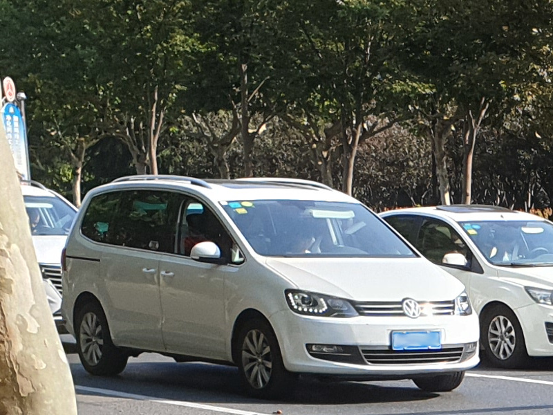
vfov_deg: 53.1
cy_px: 208
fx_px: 415
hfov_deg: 67.3
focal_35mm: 26
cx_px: 276
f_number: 2.4
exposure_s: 1/684
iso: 50
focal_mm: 4.3
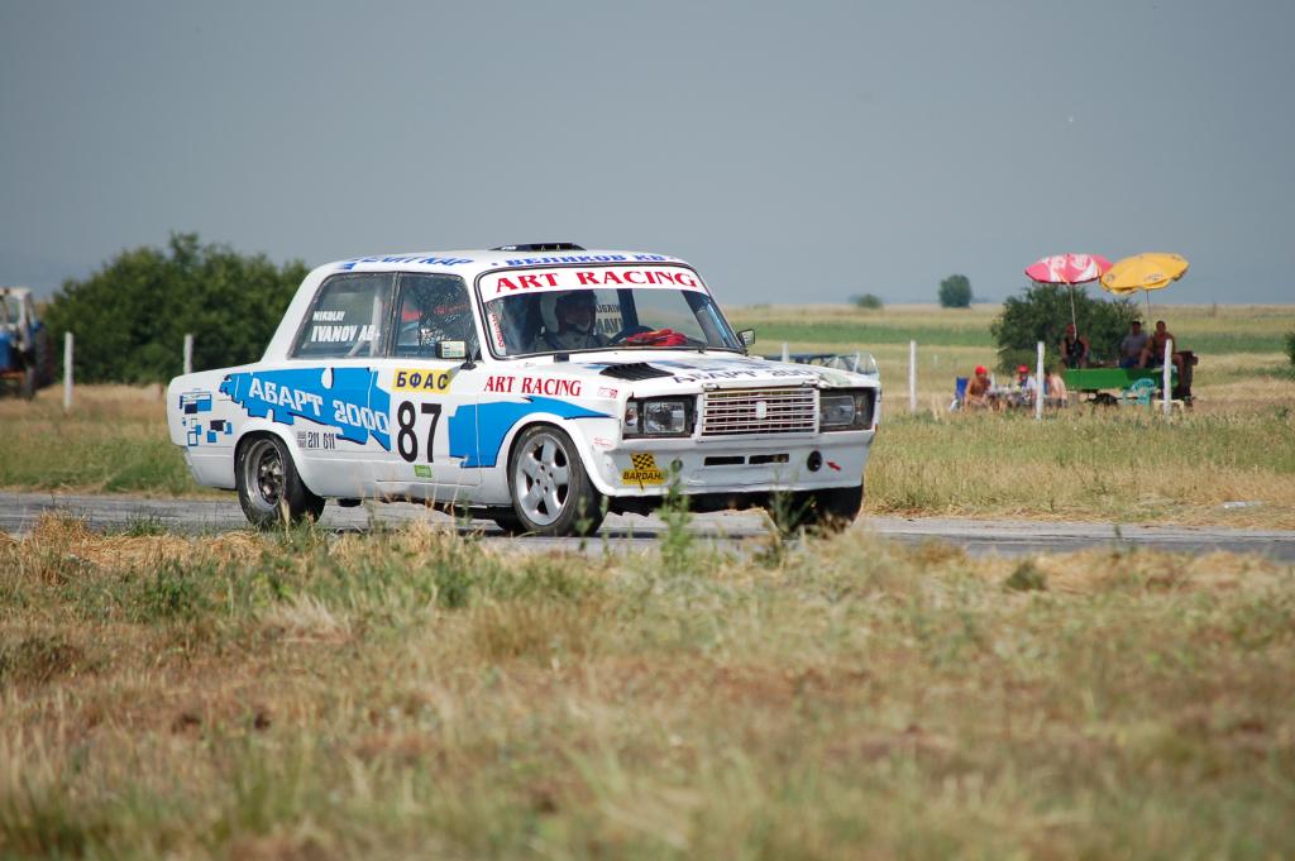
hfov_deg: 6.9
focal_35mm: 300
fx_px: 10783
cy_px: 430
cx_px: 648
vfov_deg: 4.6
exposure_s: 1/1000
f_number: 5.6
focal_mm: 200
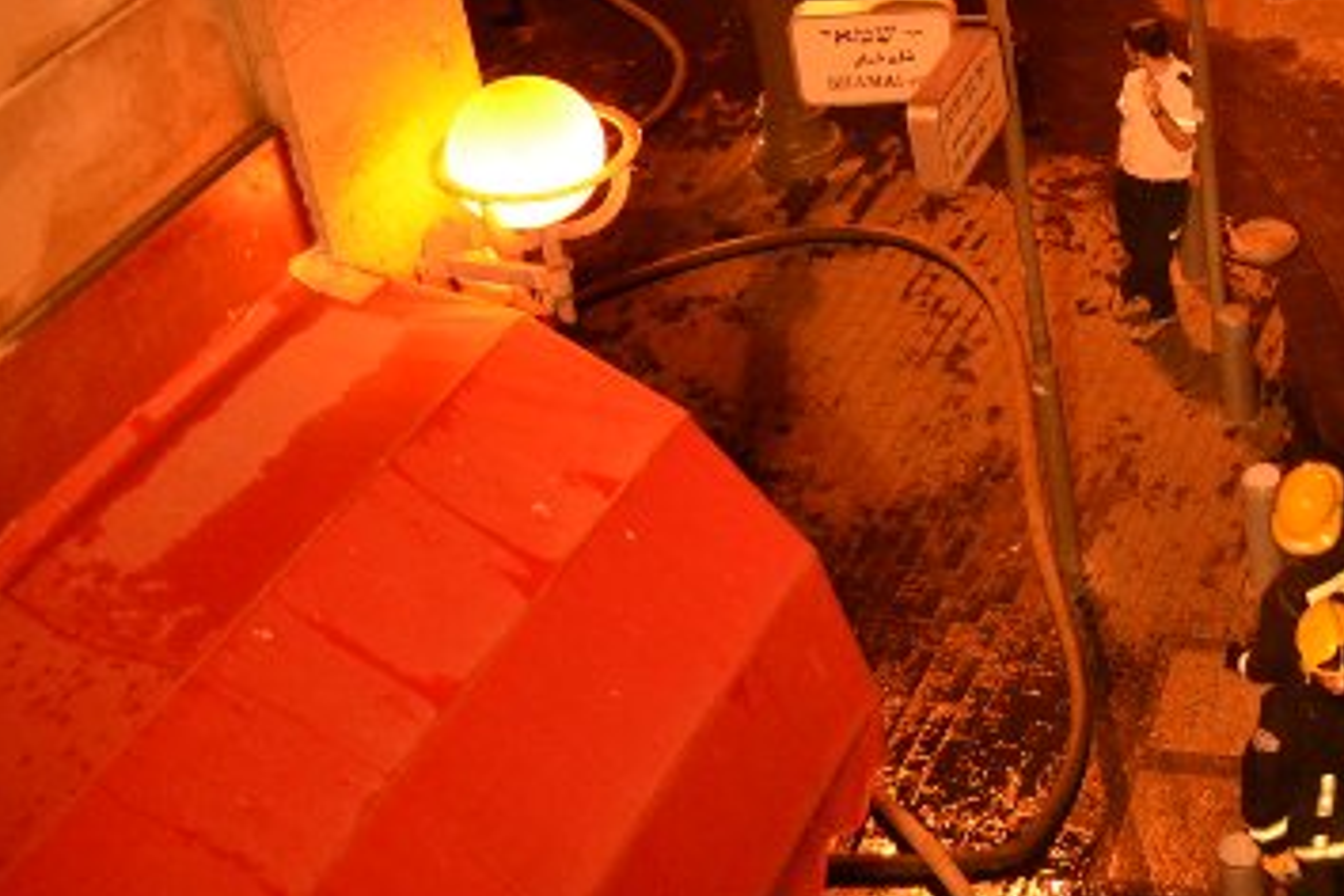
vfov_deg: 21.2
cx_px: 1503
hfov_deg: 29.4
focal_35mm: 61
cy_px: -85
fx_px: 2277
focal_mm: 18
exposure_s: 1/80
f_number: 4.5
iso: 1600
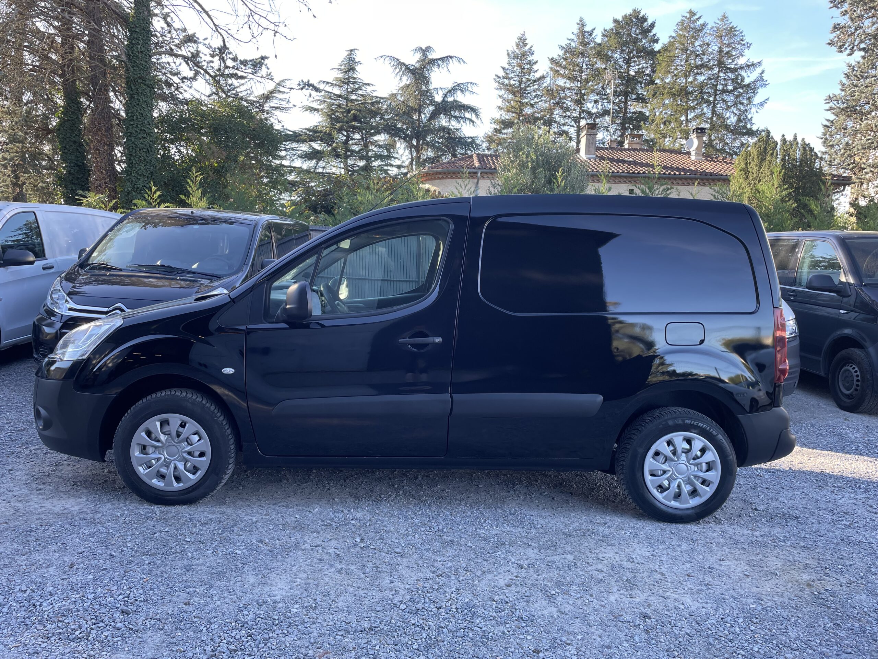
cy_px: 330
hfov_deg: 67.3
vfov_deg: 53.1
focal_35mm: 26
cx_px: 439
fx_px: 659
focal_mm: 4.2
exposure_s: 1/178
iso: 32
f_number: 1.6
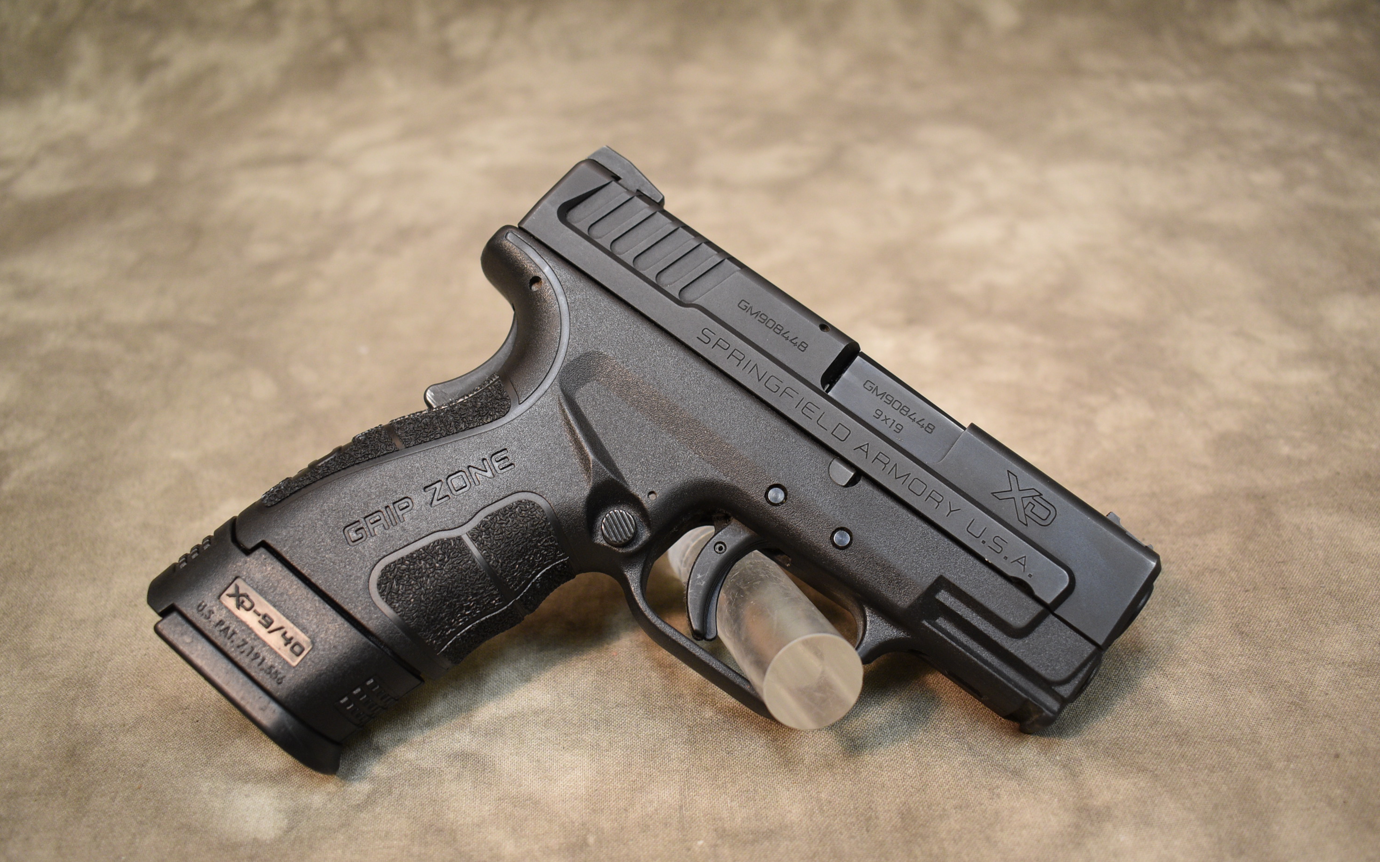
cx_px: 694
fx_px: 1279
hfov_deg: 56.7
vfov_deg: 37.3
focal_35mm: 34
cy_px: 462
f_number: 4
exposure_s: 1/60
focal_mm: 22
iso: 900
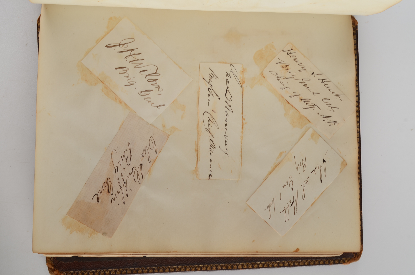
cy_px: 138
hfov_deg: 37.9
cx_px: 208
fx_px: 604
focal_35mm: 52
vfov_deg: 25.6
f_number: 10
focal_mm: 35
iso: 100
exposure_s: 1/100
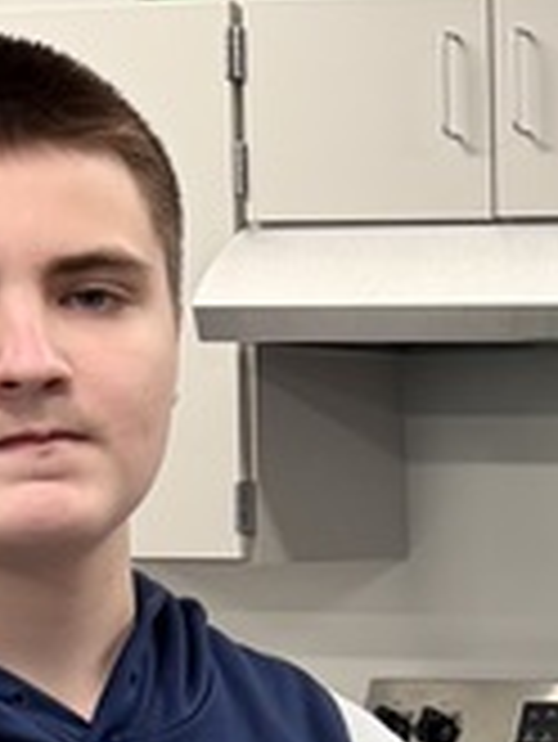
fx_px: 3198
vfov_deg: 13.2
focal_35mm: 149
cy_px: 598
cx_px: 1400
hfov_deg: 8.9
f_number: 1.78
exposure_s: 1/100
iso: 160
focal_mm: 6.76
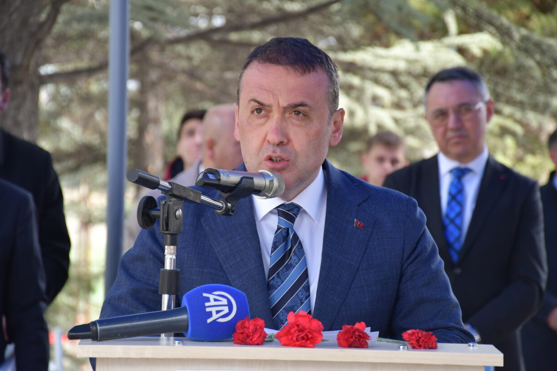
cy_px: 192
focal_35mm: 190
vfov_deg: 7.2
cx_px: 276
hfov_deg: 10.8
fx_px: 2939
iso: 800
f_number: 5.6
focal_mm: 122
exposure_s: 1/250
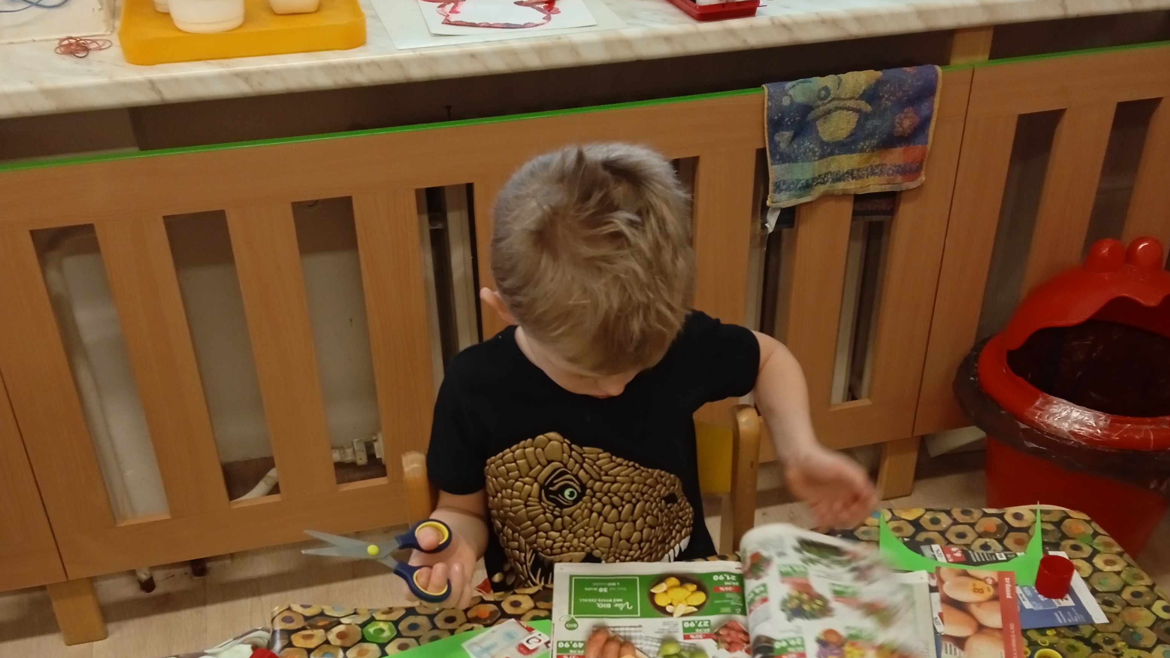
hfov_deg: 49.4
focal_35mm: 41
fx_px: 1272
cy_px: 474
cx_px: 589
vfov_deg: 28.7
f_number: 2.2
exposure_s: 1/25
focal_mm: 3.43
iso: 185
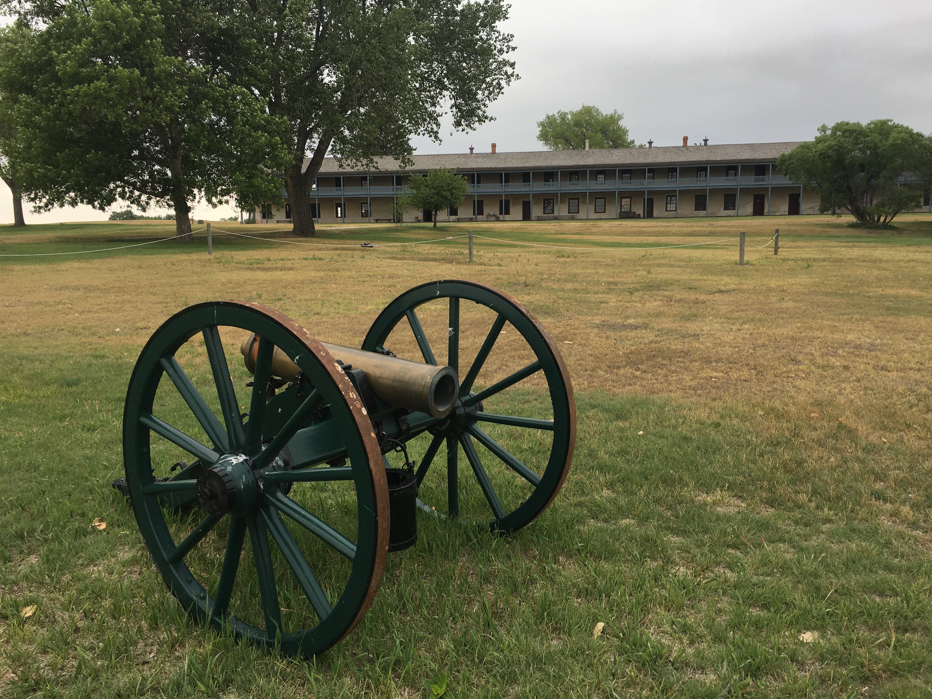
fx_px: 781
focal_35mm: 29
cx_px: 466
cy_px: 350
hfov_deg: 61.7
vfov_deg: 48.2
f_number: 2.2
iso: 25
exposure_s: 1/370
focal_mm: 4.15
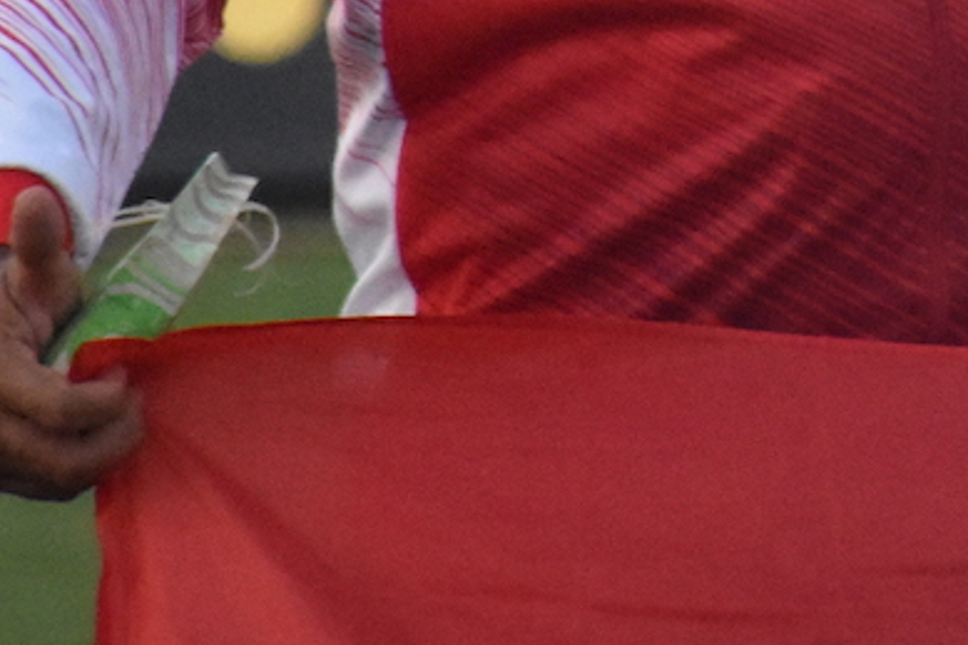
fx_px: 27844
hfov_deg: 2.0
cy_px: -538
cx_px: 1744
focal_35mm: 1036
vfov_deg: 1.3
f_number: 5.6
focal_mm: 140
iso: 4000
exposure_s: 1/2000
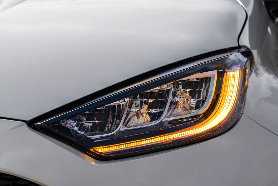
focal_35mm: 125
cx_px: 139
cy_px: 93
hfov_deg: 16.4
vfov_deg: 11.0
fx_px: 965
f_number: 10
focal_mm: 125
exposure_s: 1/160
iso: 125
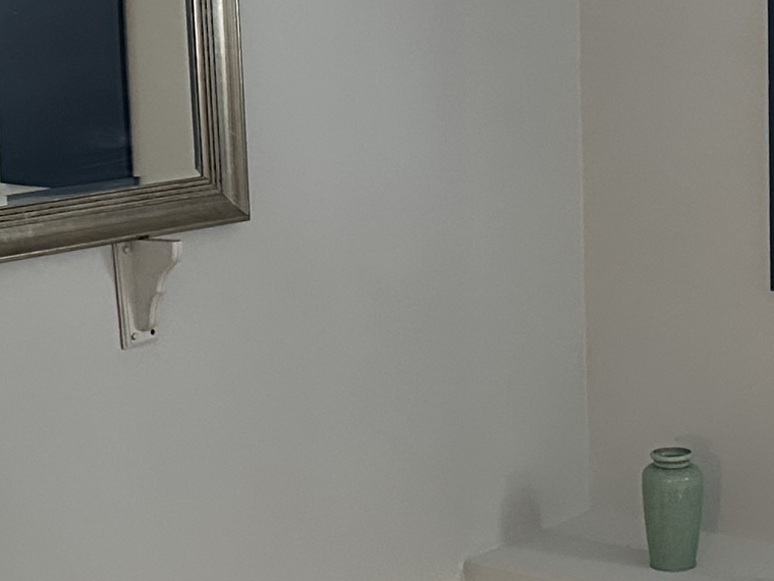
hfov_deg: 20.2
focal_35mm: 97
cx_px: 509
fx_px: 2169
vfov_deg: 15.1
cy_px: 482
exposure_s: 1/60
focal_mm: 6.86
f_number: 1.78
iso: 640
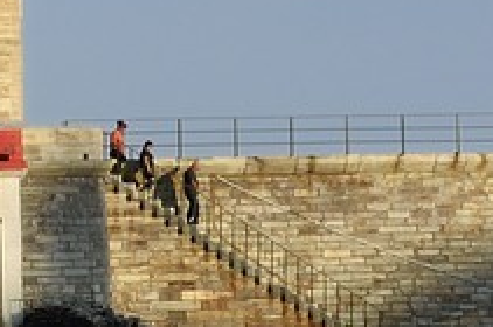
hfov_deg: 3.5
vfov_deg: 2.4
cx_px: -1206
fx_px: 7767
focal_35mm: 568
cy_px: -208
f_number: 10
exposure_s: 1/320
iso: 200
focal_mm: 75
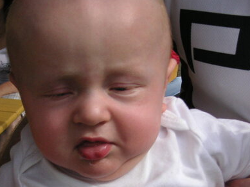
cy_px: 124
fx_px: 549
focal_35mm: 76
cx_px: 99
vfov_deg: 19.3
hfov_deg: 25.6
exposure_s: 1/750
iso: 50
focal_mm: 6.1
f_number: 2.8
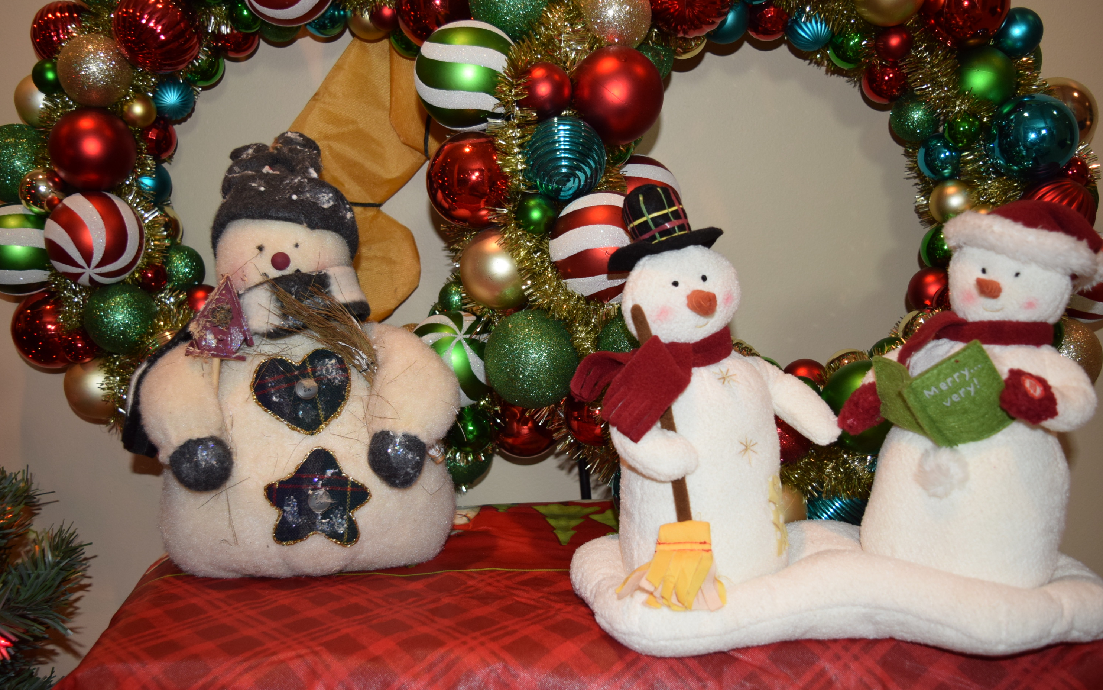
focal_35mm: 37
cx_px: 549
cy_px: 349
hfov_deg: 52.7
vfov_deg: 34.4
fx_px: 1112
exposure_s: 1/80
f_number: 4.5
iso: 720
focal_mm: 24
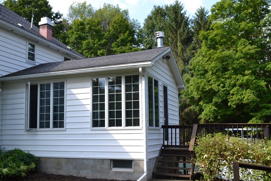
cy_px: 95
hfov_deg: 50.6
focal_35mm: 38
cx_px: 117
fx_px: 286
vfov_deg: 35.0
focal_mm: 18
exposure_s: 1/160
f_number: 6.3
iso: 100
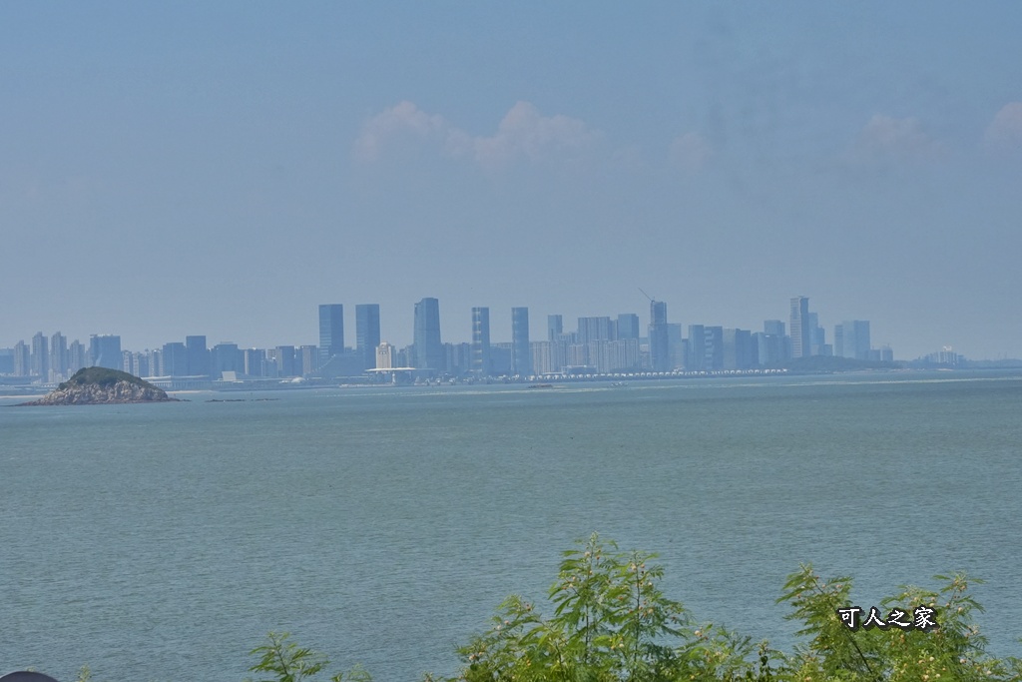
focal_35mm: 105
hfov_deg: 19.5
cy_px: 341
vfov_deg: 13.0
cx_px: 511
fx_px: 2981
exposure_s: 1/8000
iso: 2000
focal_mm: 70
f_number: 9
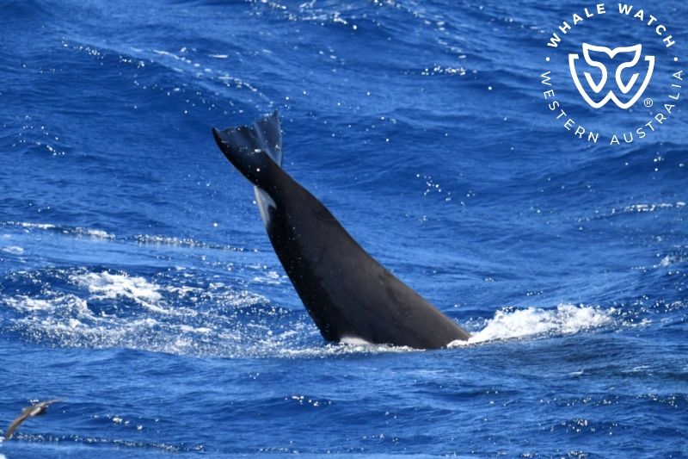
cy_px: 230
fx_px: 9553
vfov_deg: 2.7
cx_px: 344
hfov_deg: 4.1
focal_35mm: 500
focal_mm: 500
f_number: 6.3
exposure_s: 1/8000
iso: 2000
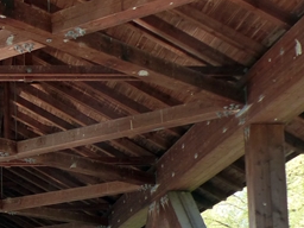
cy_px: 280
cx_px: -33
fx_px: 659
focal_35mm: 75
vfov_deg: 18.5
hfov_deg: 24.2
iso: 160
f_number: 3.2
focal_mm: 5.5
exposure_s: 1/125
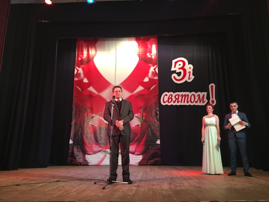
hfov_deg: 61.7
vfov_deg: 48.2
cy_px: 101
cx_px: 134
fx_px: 225
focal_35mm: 29
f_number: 2.2
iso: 125
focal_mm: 4.15
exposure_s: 1/33
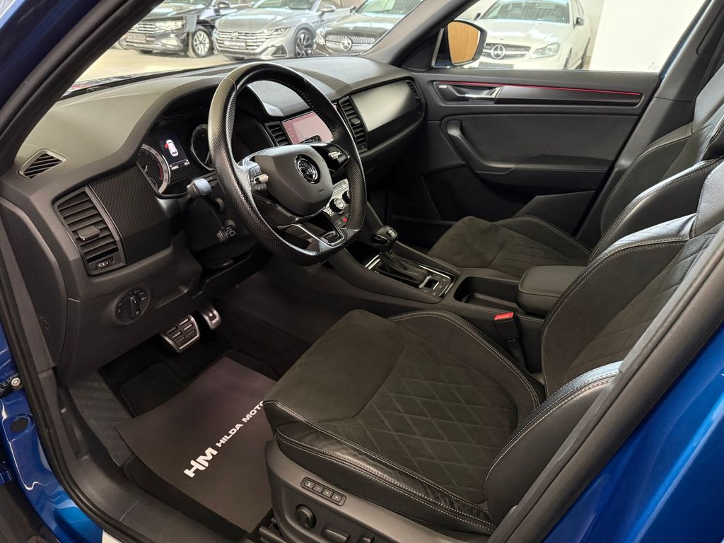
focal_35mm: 24
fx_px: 502
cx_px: 362
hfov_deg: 71.6
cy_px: 272
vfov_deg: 56.8
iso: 800
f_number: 1.78
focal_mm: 6.76
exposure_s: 1/60
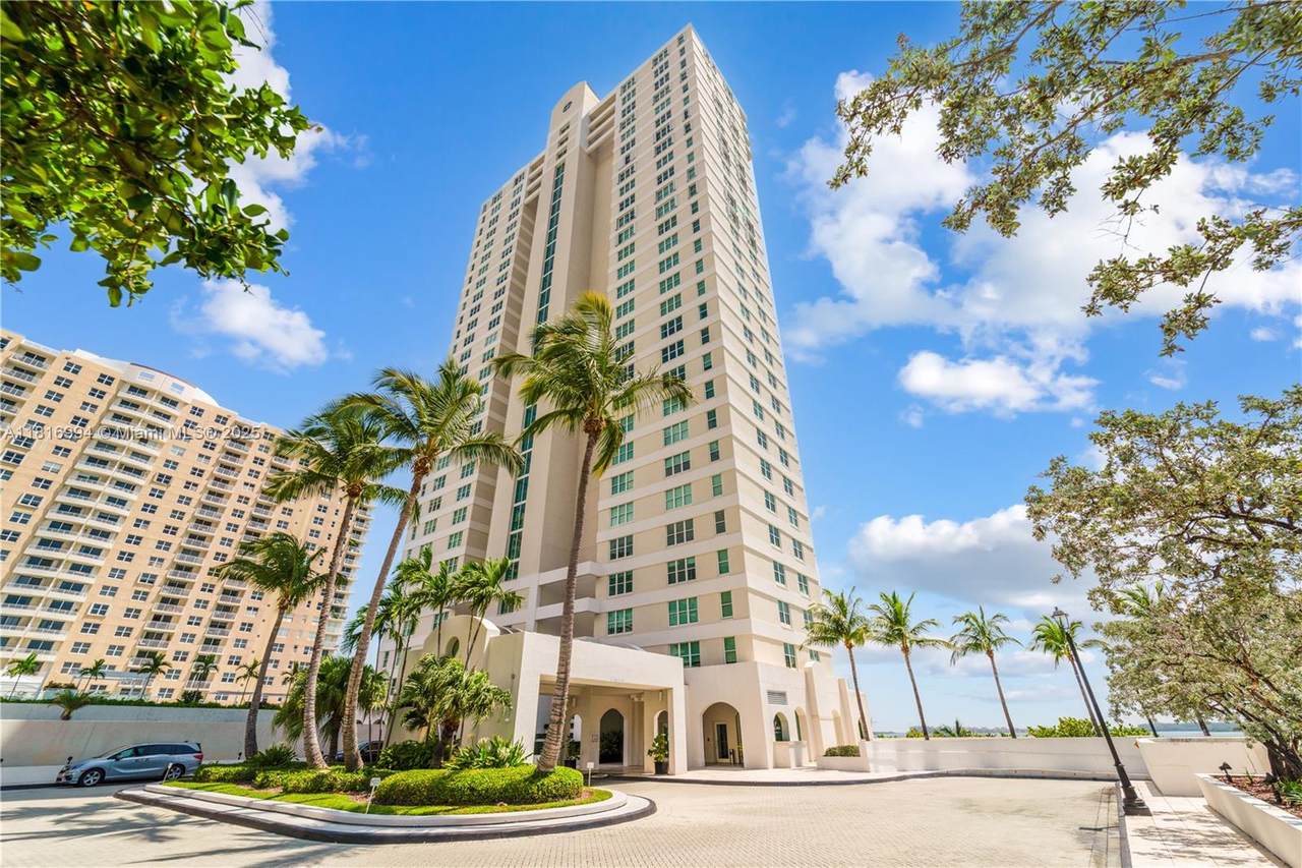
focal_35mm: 14
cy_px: 434
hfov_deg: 104.3
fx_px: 506
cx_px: 651
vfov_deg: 81.2
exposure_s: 1/640
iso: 100
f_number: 8
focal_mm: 14
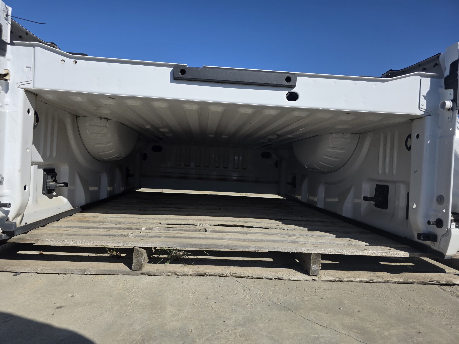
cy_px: 172
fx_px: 305
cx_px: 230
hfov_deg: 73.9
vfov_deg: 58.9
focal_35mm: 23
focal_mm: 6.3
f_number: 1.7
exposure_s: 1/7626
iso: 80
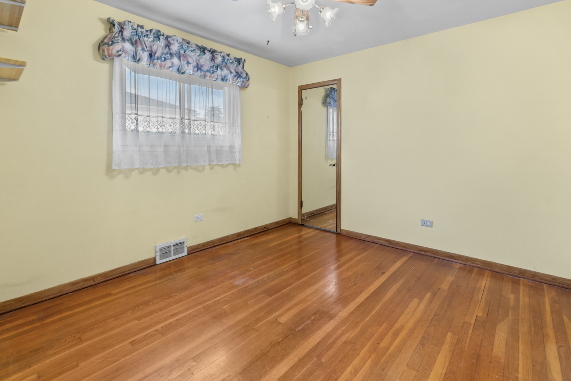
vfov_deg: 73.8
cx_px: 286
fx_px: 254
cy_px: 190
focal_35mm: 16
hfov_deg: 96.7
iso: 400
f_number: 9
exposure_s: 1.3
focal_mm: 16
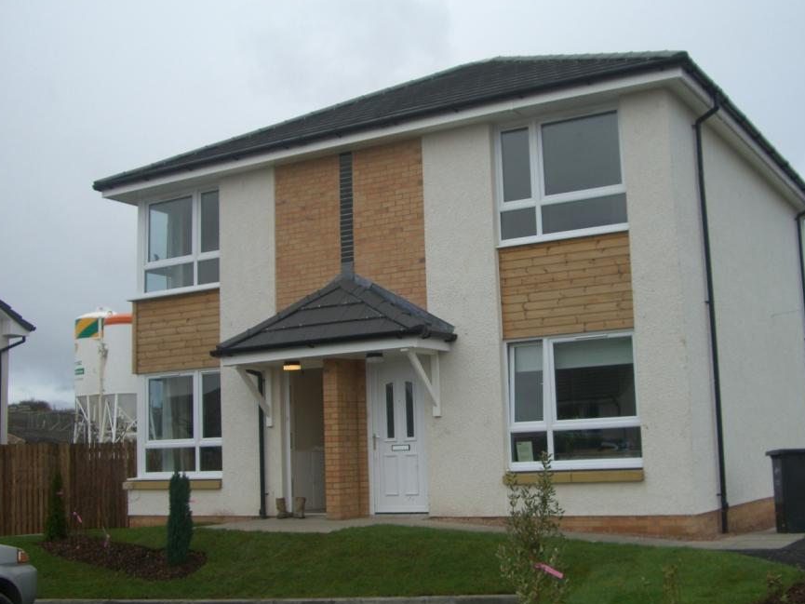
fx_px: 1047
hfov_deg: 42.0
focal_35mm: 45
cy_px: 333
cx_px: 454
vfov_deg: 32.2
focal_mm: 7.9
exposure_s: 1/200
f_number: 2.8
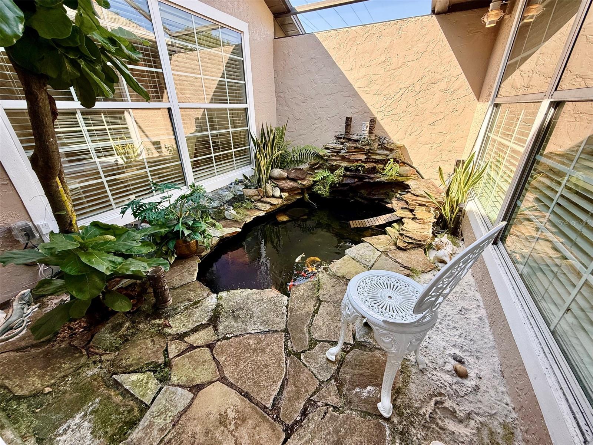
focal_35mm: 14
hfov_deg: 102.1
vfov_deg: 85.7
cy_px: 222
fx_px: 240
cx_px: 296
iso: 100
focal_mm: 2.22
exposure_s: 1/99
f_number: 2.2
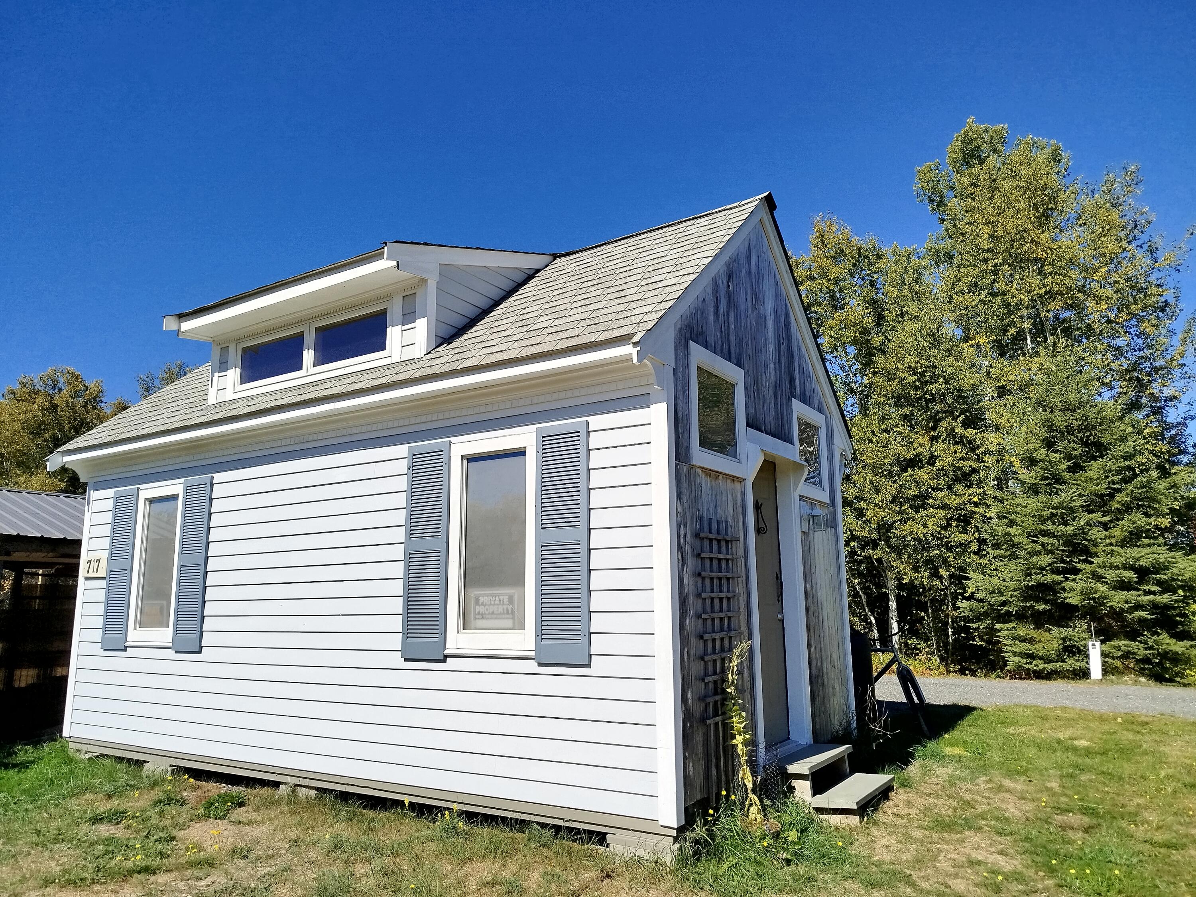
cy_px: 448
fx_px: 829
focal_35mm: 24
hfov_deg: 71.6
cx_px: 598
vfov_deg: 56.8
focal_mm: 5.31
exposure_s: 1/2068
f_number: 1.7
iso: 50
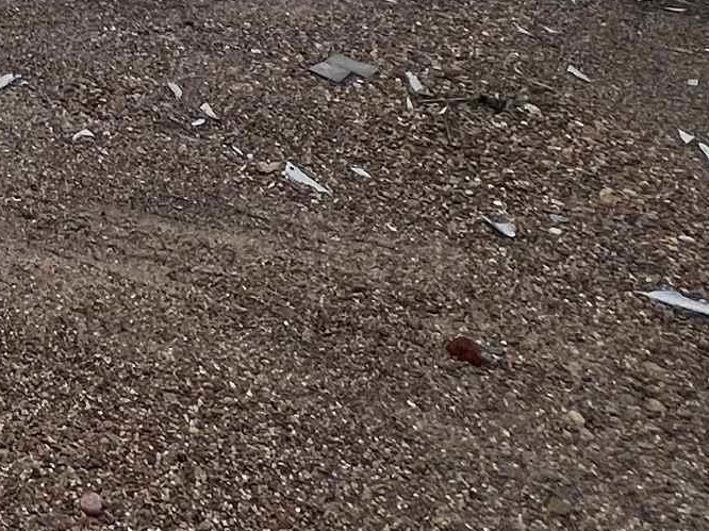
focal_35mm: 60
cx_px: -439
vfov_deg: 16.1
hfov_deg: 23.4
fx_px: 1228
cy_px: -637
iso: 32
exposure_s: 1/1054
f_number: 1.8
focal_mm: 1.57
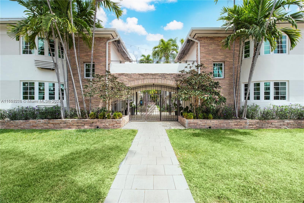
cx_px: 152
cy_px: 102
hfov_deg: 104.2
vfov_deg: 81.2
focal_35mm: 14
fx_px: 118
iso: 500
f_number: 8
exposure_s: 1/1600
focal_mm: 14
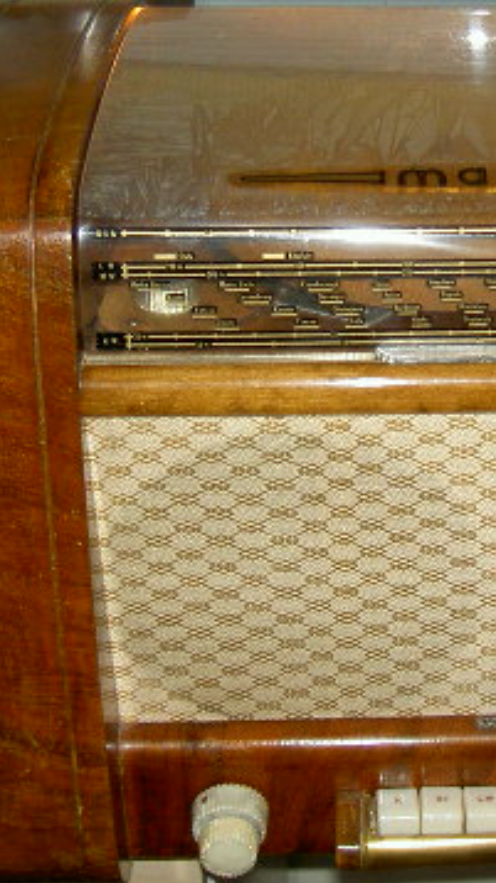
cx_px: 466
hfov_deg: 15.6
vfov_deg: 27.8
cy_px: 335
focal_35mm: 76
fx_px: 1779
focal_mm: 8
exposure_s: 1/59.5
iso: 100
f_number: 2.8
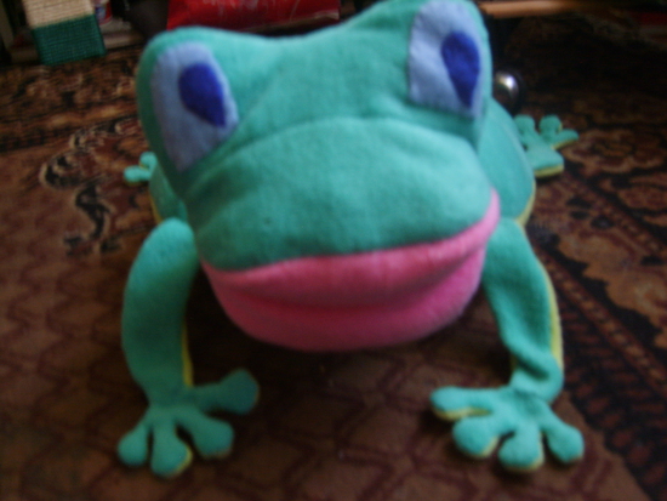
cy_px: 250
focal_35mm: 35
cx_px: 334
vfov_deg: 40.7
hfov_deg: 52.6
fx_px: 675
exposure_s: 1/6
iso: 123
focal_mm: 7.4
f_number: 2.8
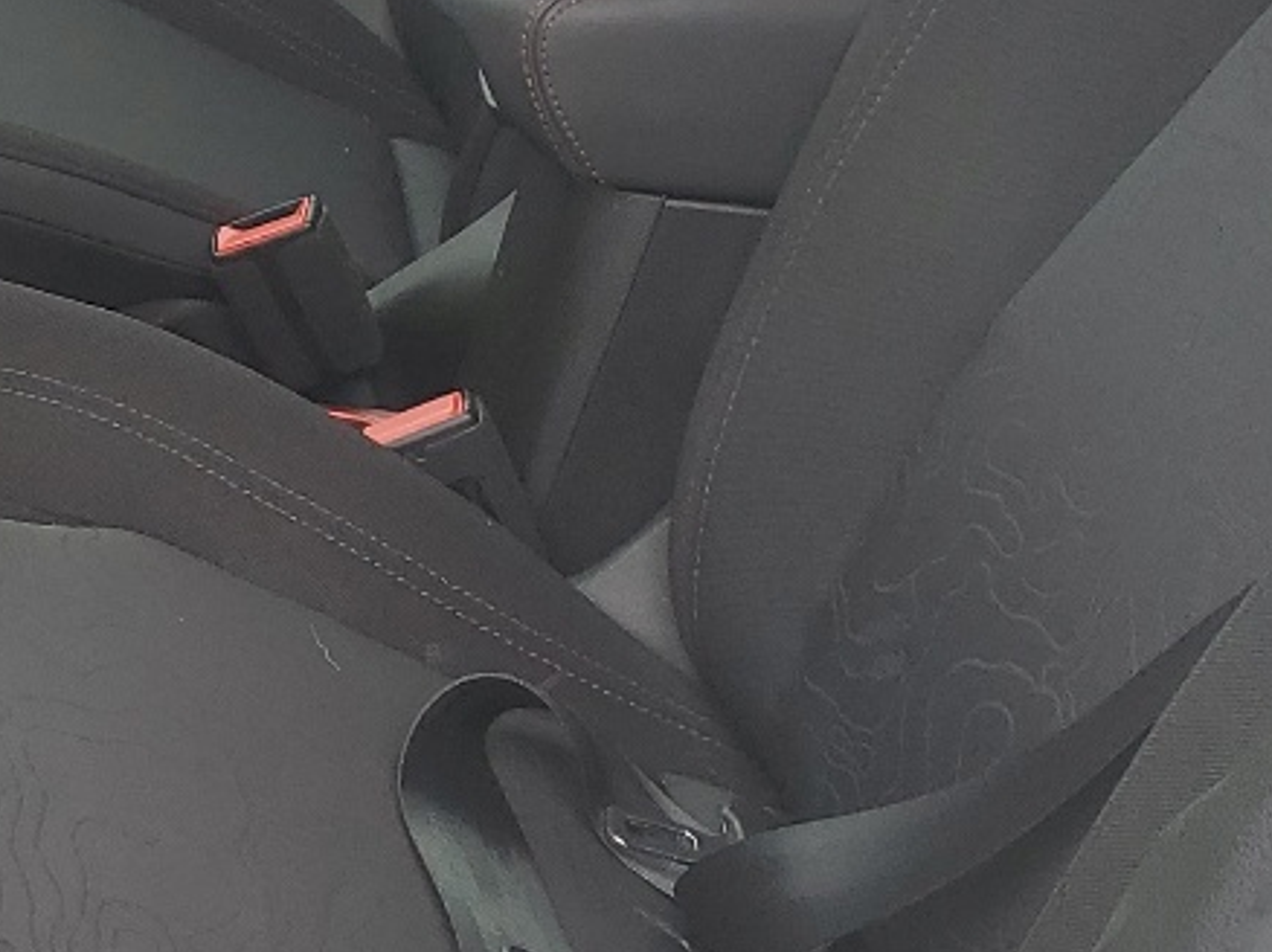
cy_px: 128
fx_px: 3489
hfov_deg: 19.9
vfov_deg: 15.4
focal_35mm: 95
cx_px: -44
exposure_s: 1/213
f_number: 1.5
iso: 50
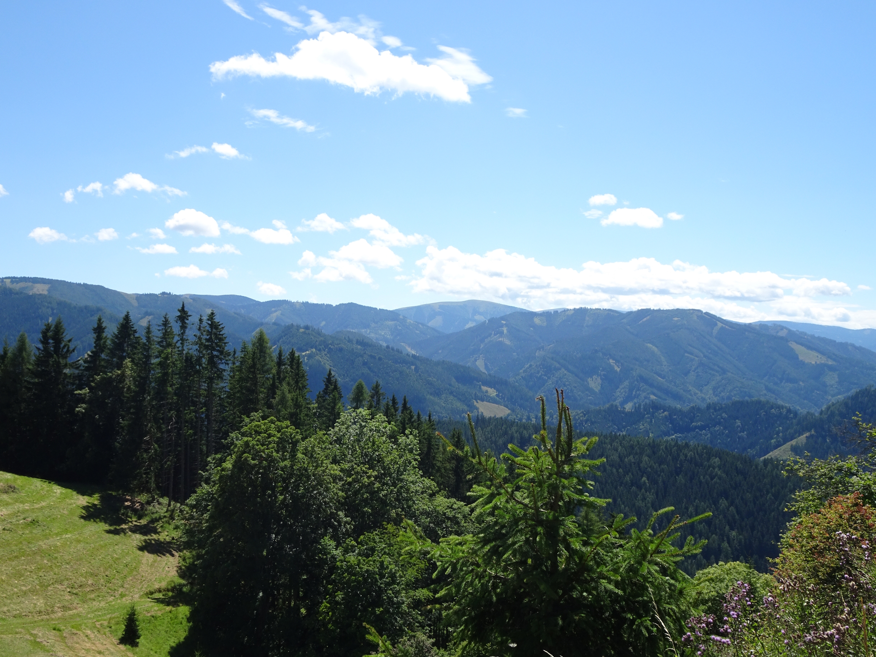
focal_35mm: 32
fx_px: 810
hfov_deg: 56.8
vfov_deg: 44.2
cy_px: 328
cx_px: 438
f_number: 4
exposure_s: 1/640
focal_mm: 5.43
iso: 80
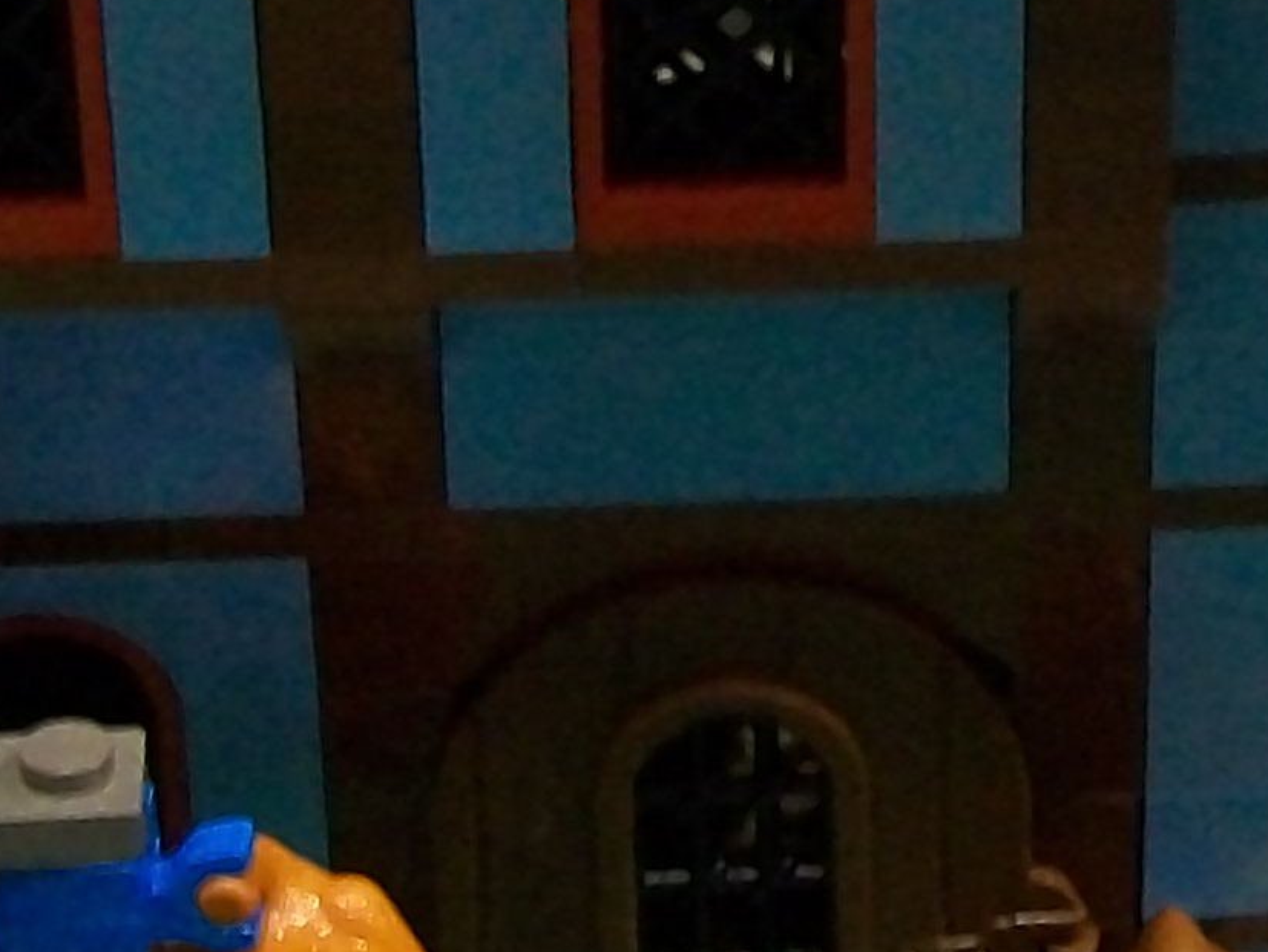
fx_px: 5204
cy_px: -281
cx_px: 1510
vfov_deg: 10.2
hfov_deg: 13.5
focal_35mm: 142
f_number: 2.7
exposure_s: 1/8
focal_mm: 6
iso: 240
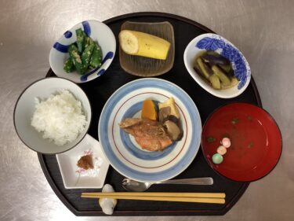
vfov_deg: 45.4
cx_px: 147
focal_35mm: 31
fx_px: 263
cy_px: 110
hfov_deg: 58.4
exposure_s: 1/50
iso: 250
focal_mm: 3.3
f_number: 2.4
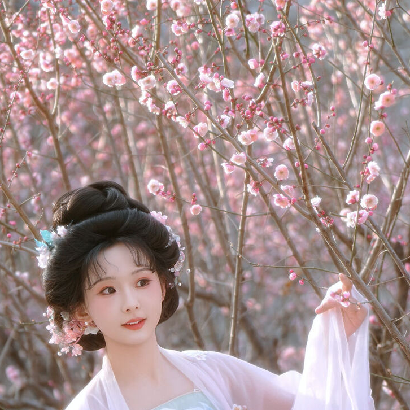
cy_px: 406
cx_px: 141
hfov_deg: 13.5
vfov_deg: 13.4
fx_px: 1729
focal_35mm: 129
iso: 500
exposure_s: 1/640
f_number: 2.8
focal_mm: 70
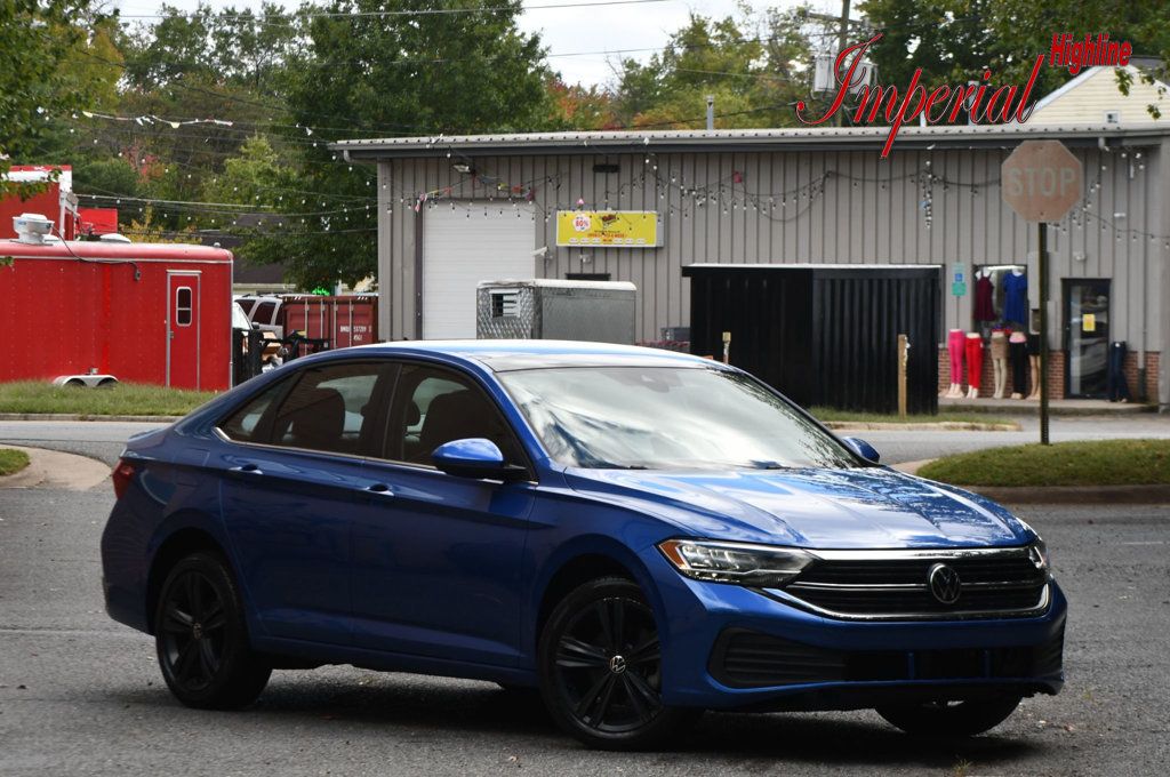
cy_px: 388
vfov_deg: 9.9
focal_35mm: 138
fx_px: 4479
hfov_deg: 14.9
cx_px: 585
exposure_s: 1/250
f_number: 7.1
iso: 200
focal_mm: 92
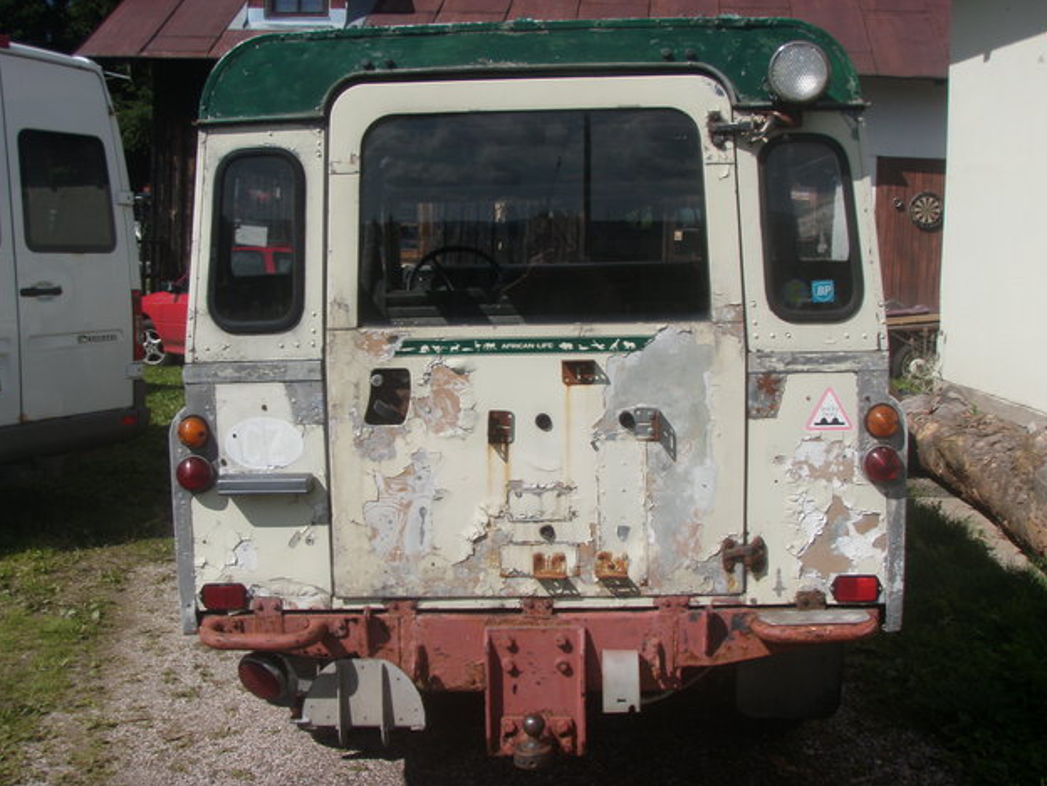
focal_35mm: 39
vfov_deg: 36.8
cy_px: 385
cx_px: 527
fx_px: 1180
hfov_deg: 47.9
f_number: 6.3
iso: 80
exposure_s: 1/640
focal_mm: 6.7
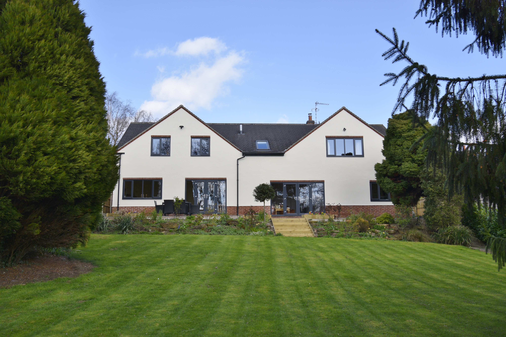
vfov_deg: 43.6
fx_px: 421
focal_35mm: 30
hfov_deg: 62.0
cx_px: 253
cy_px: 168
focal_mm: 20
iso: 200
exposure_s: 1/320
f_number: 9
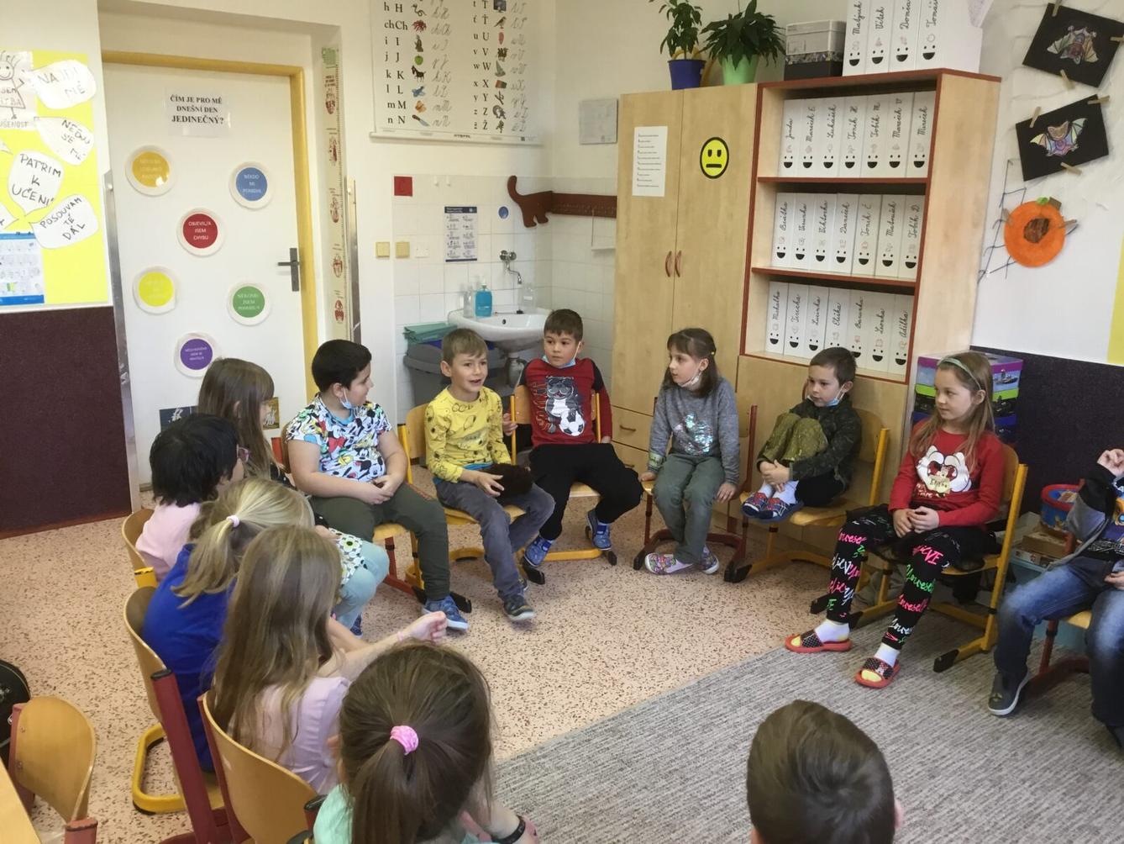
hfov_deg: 58.3
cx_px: 562
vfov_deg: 45.5
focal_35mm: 31
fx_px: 1007
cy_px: 422
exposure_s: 1/33
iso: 80
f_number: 2.4
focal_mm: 3.3
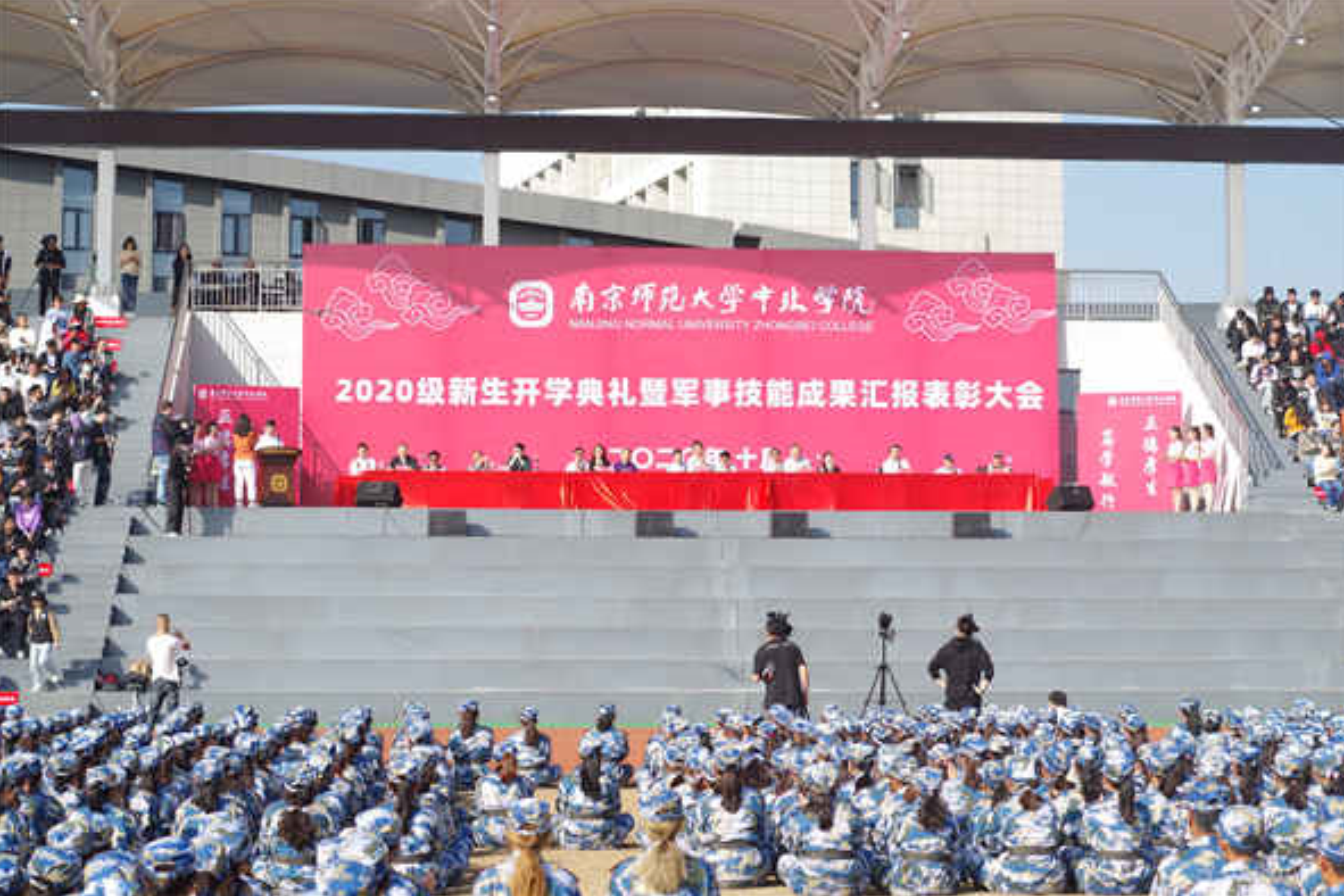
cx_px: 675
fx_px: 2837
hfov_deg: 26.7
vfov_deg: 17.9
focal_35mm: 76
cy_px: 447
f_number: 4.5
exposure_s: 1/640
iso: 200
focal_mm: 50
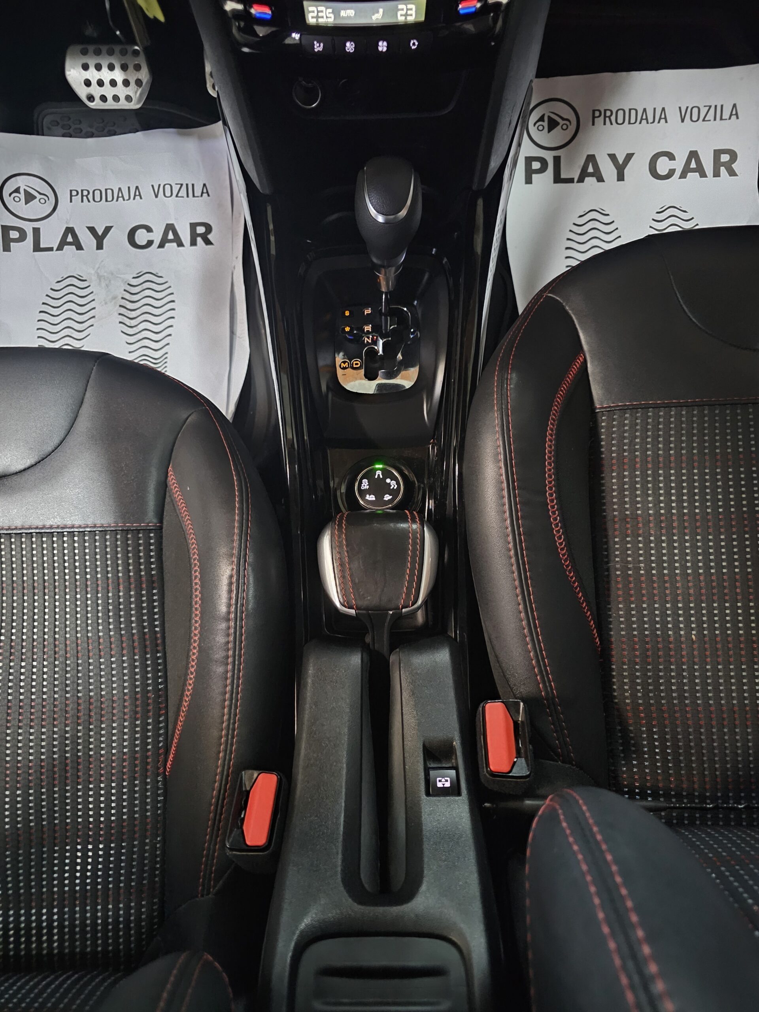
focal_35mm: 23
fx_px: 672
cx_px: 380
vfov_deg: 73.9
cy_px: 506
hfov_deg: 58.9
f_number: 1.7
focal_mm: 6.3
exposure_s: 1/25.1
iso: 1250
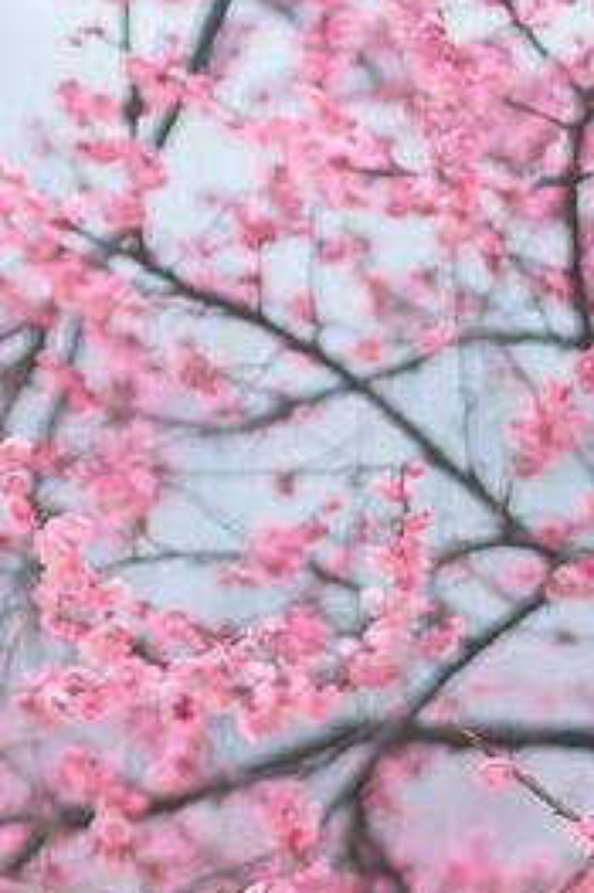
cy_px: 2066
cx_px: 479
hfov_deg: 2.7
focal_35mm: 510
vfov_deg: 4.0
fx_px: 12638
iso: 320
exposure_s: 1/800
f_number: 1.4
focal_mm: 85
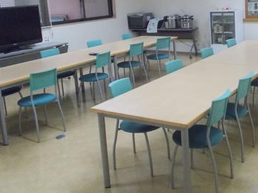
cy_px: 44
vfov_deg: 32.1
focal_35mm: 44
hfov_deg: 41.5
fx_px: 328
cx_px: 198
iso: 800
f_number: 3.2
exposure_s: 1/60
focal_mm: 4.6
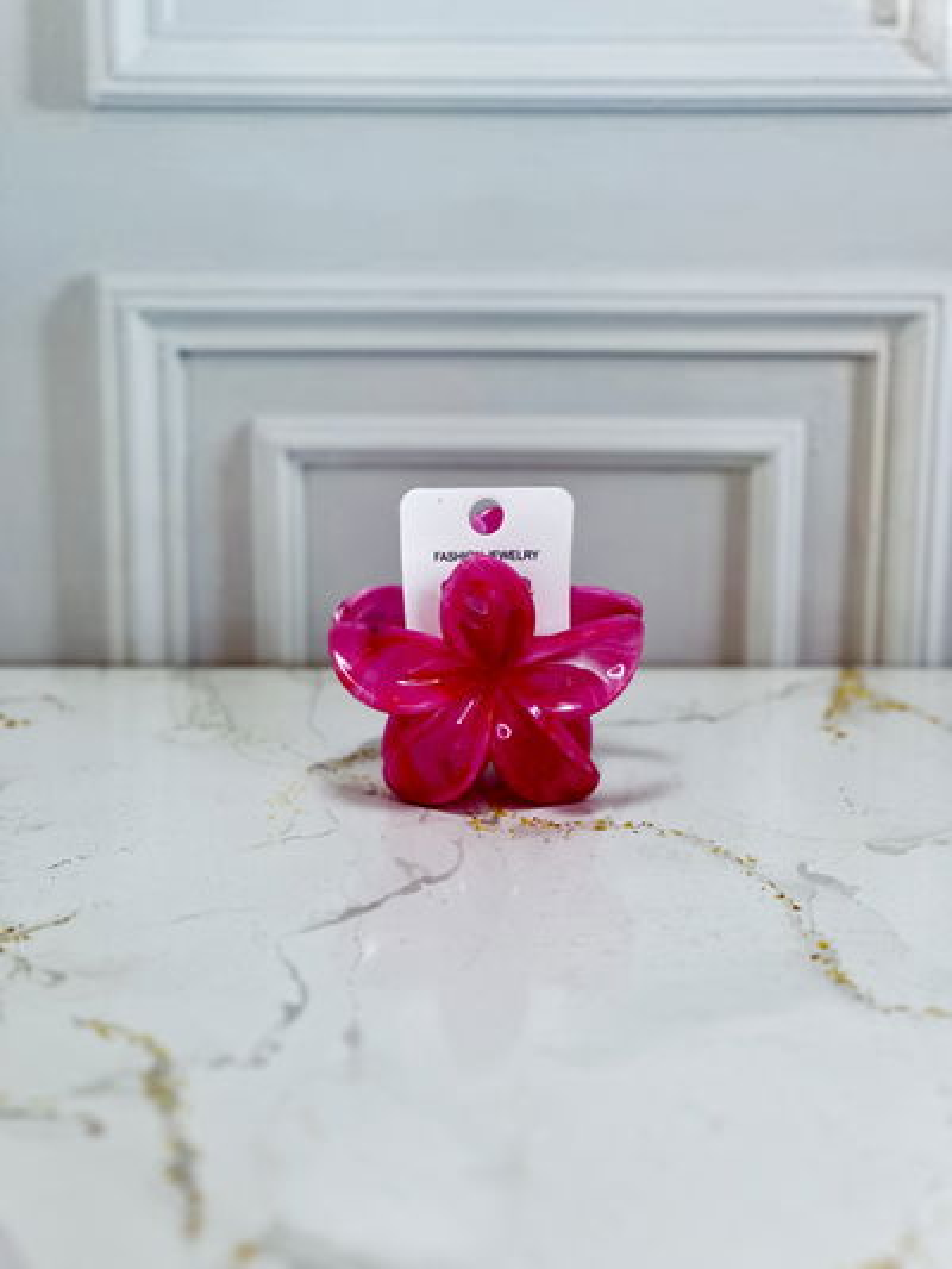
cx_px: 476
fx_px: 2822
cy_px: 634
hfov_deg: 19.1
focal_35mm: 77
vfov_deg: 25.3
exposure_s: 1/100
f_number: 2.8
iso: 100
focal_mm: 9
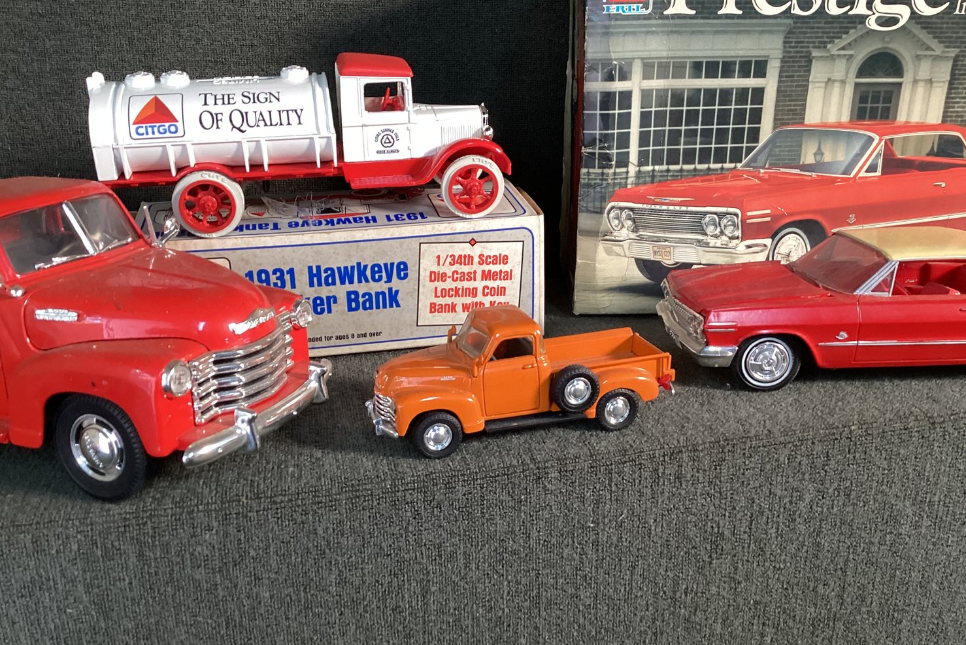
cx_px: 474
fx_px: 886
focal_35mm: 33
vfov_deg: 40.0
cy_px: 322
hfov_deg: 57.2
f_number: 2.4
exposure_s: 1/60
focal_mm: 3.3
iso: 160
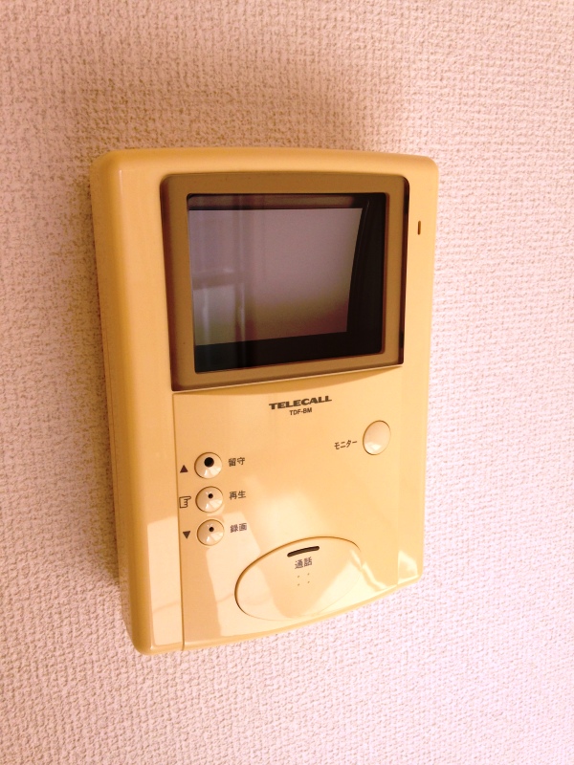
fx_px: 730
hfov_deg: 42.9
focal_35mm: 33
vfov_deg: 55.4
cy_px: 382
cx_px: 287
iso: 50
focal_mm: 4.12
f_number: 2.4
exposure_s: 1/294
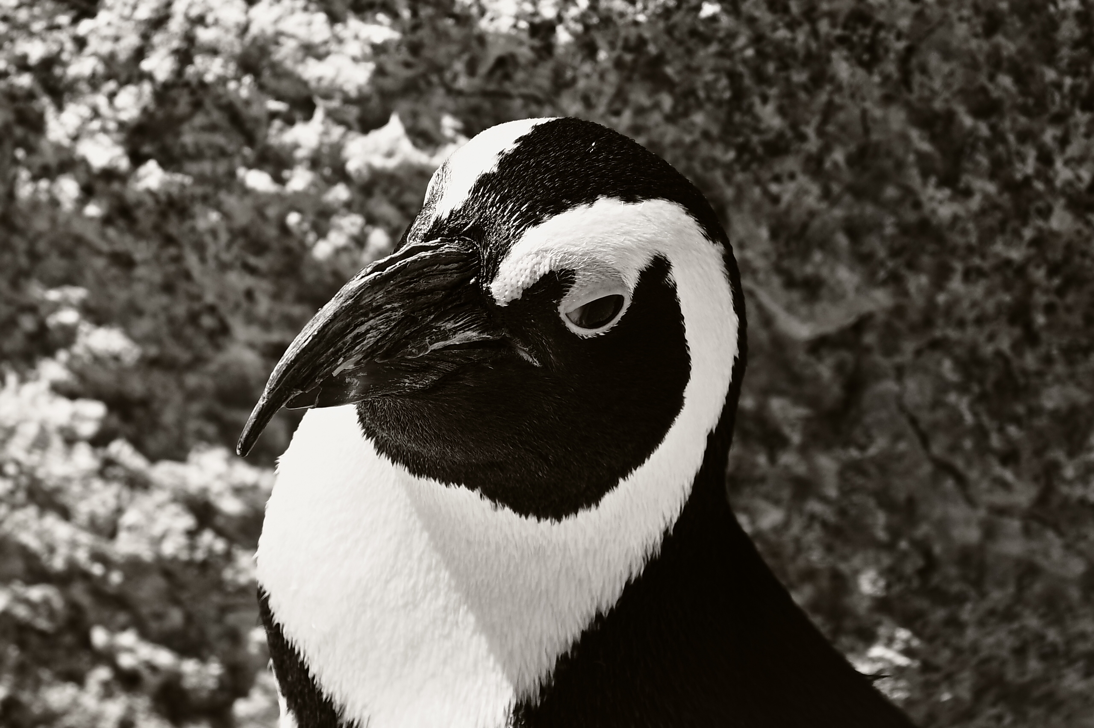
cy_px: 364
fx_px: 6150
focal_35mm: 202
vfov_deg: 6.8
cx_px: 547
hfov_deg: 10.2
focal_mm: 135
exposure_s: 1/350
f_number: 5.3
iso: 100
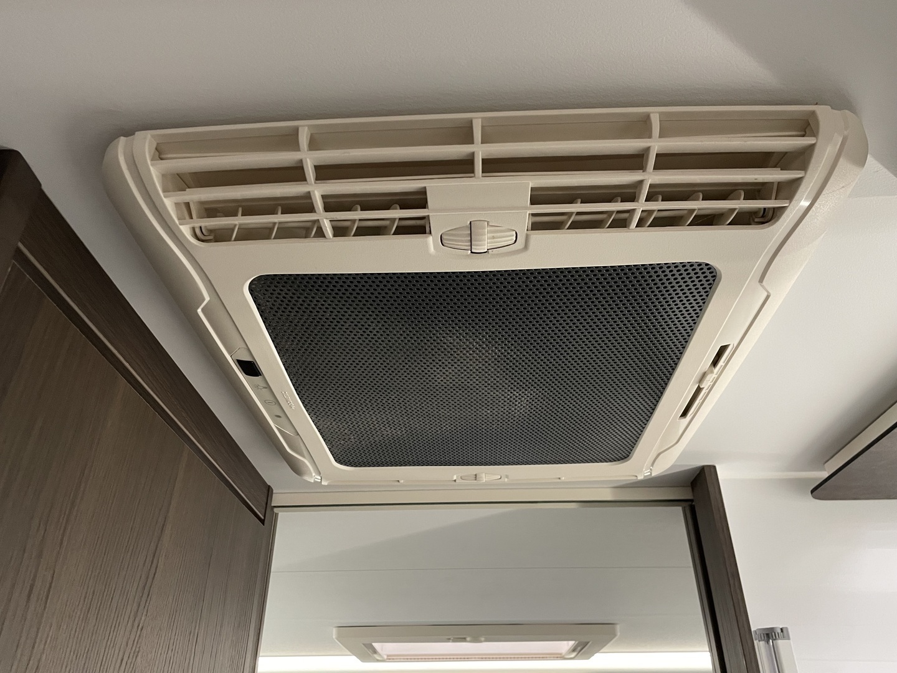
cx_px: 448
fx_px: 674
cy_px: 336
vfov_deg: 53.1
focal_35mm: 26
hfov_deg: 67.3
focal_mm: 4.2
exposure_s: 1/50
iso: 500
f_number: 1.6
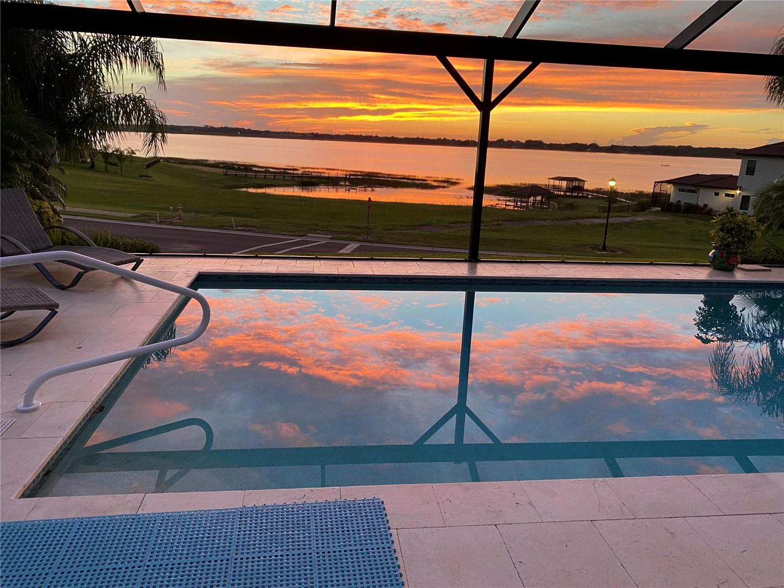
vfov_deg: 53.1
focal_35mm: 26
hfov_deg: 67.3
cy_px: 294
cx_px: 392
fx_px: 589
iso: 160
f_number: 1.8
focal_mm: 4.25
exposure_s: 1/60
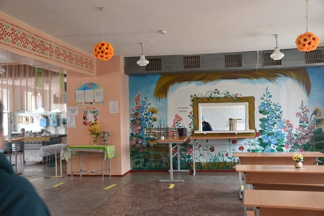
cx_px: 162
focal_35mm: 40
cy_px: 108
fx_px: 364
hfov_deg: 47.9
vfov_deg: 33.0
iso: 400
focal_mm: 27
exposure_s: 1/100
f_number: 4.5
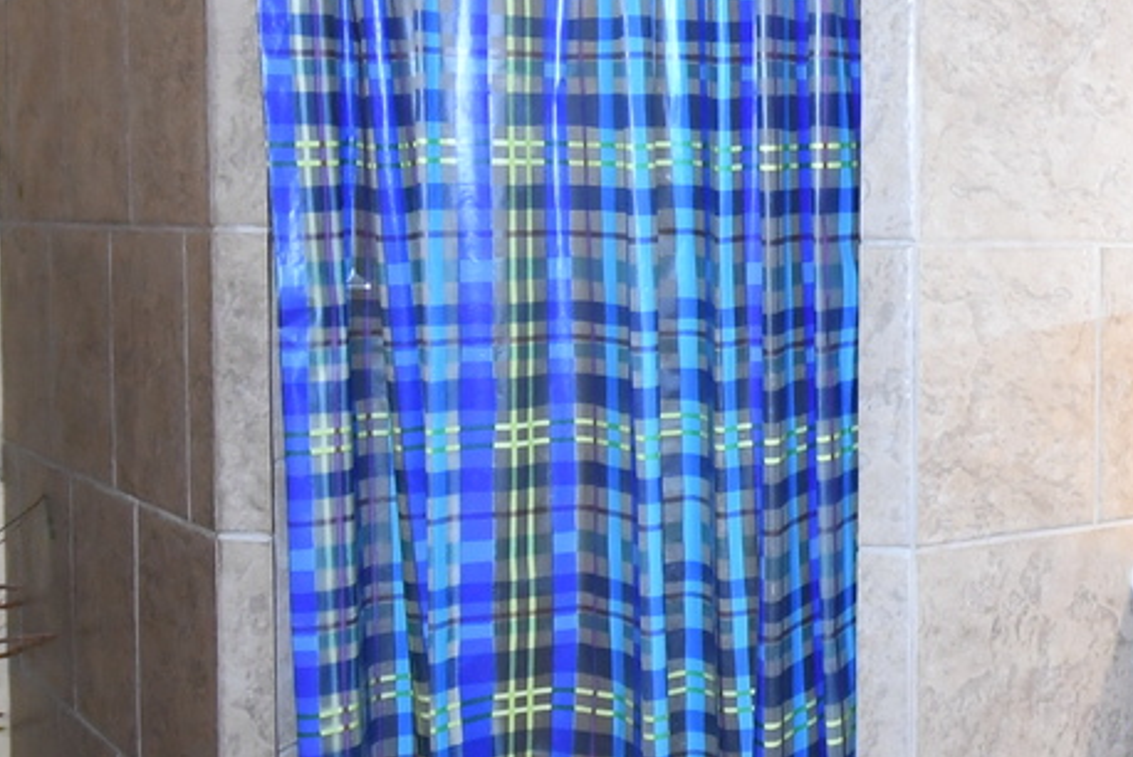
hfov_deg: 33.2
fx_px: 1669
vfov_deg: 25.5
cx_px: 1215
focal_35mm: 53
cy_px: 312
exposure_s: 1/40
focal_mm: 10
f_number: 4.5
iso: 2000
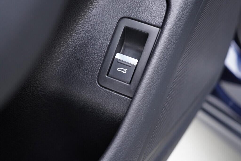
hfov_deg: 53.1
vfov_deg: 36.9
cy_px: 80
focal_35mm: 36
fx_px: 241
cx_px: 120
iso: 500
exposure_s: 1/40
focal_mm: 24
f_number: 2.8
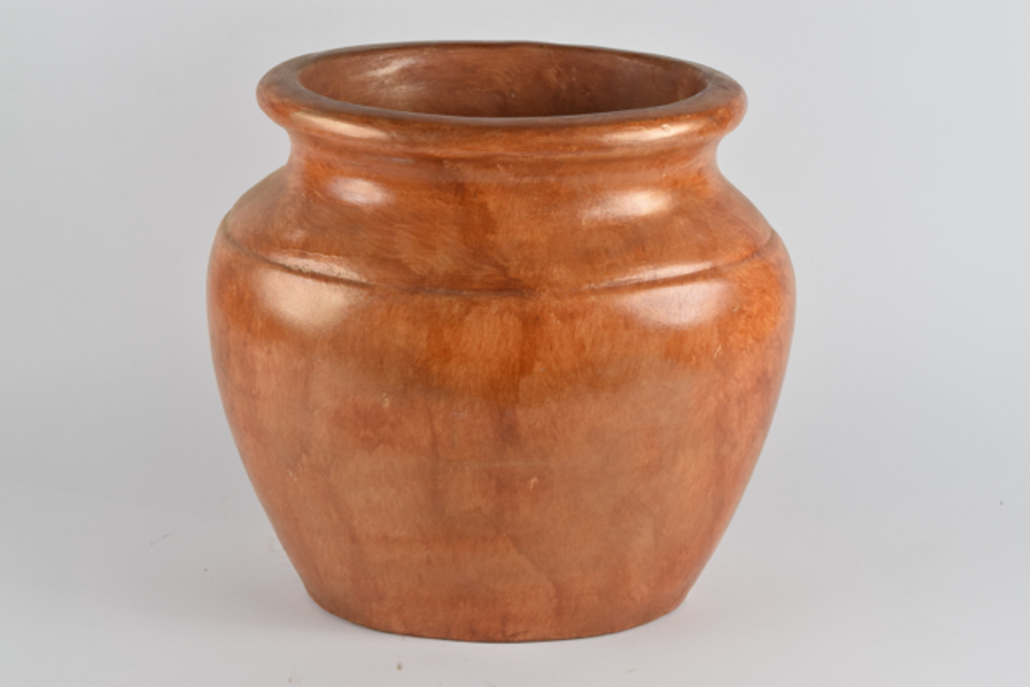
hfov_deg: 24.6
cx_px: 515
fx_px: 2361
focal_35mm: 82
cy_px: 344
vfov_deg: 16.6
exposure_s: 1/125
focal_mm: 55
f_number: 9
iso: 400
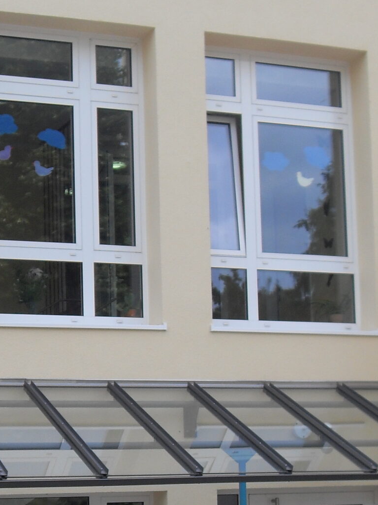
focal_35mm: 100
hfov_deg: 14.8
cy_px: 402
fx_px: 1456
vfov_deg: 19.4
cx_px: 161
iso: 80
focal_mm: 7.1
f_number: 7.7
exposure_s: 1/125
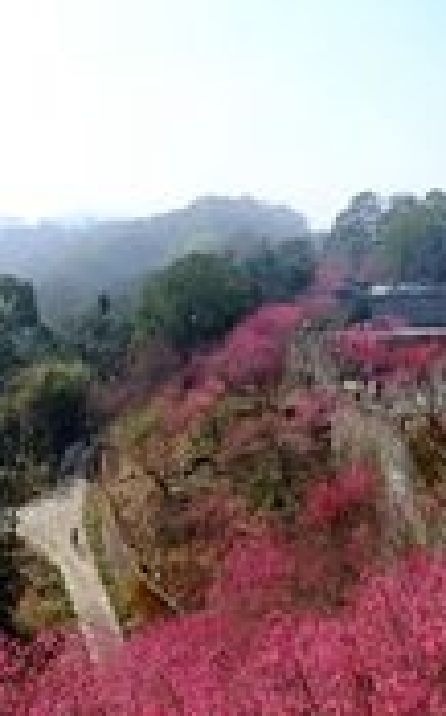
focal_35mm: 35
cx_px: 0
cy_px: 534
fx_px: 682
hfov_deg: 33.2
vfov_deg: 53.0
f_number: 11
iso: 500
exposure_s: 1/400
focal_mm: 10
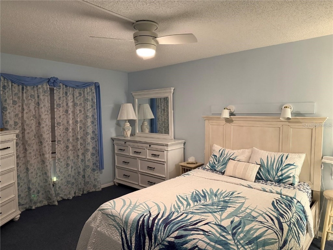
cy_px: 125
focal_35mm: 24
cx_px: 166
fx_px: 231
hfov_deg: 71.6
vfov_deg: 56.8
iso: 640
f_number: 1.78
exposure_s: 1/60
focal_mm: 6.76
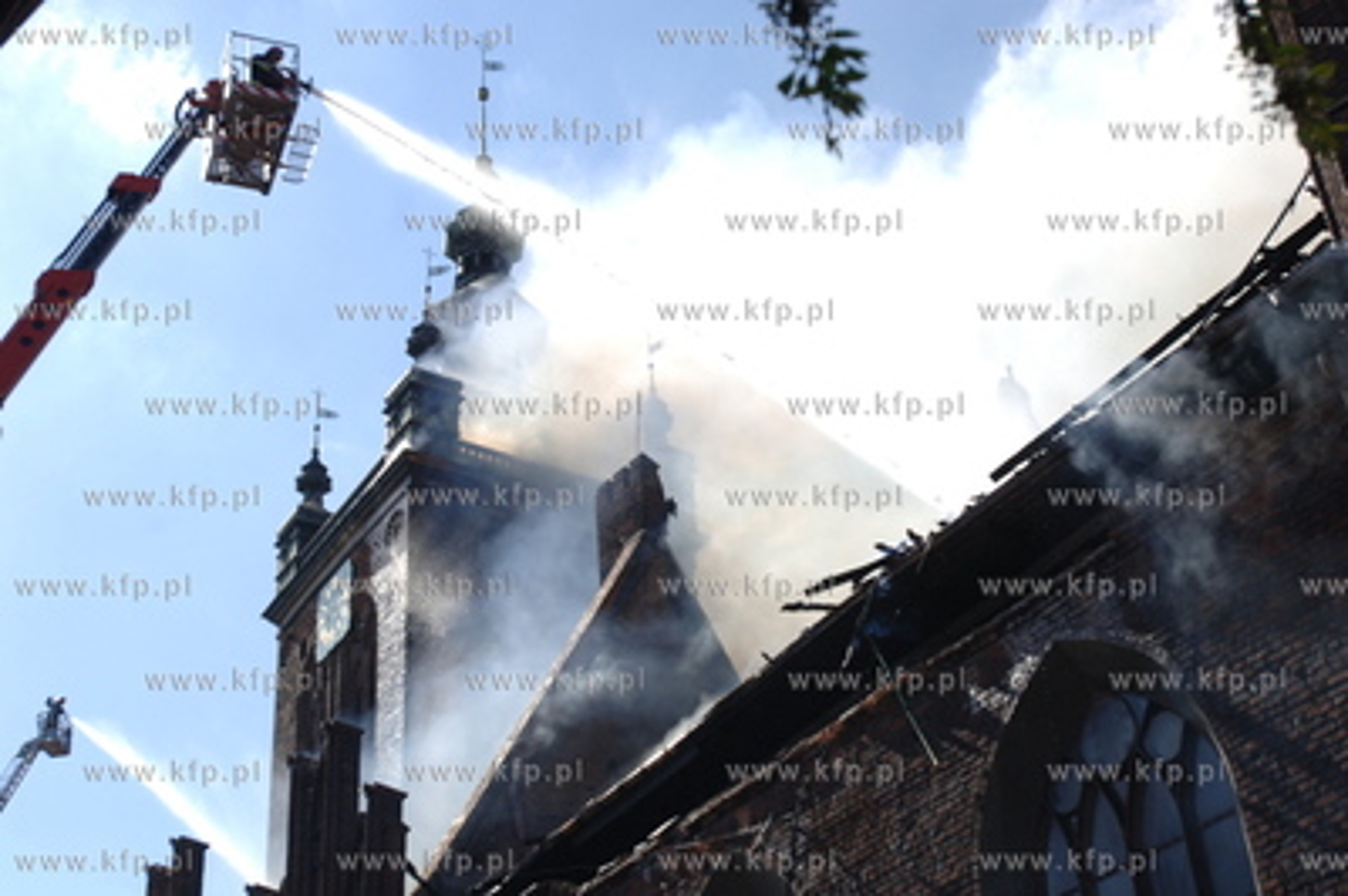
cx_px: 674
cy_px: 448
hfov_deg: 37.9
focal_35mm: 52
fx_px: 1964
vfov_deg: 25.7
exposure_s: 1/1500
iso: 400
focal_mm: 35
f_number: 6.3
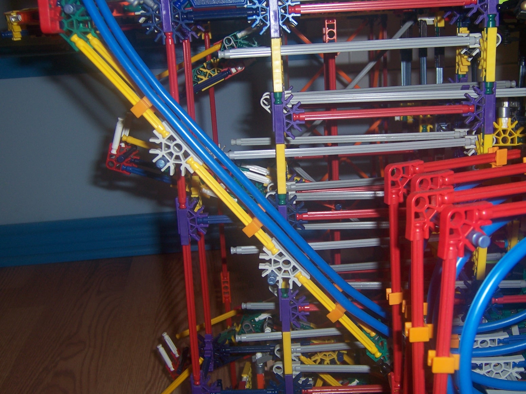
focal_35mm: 40
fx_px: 608
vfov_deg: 36.0
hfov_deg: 46.8
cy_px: 197
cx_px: 263
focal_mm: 6.7
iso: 80
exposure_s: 1/60
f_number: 3.4
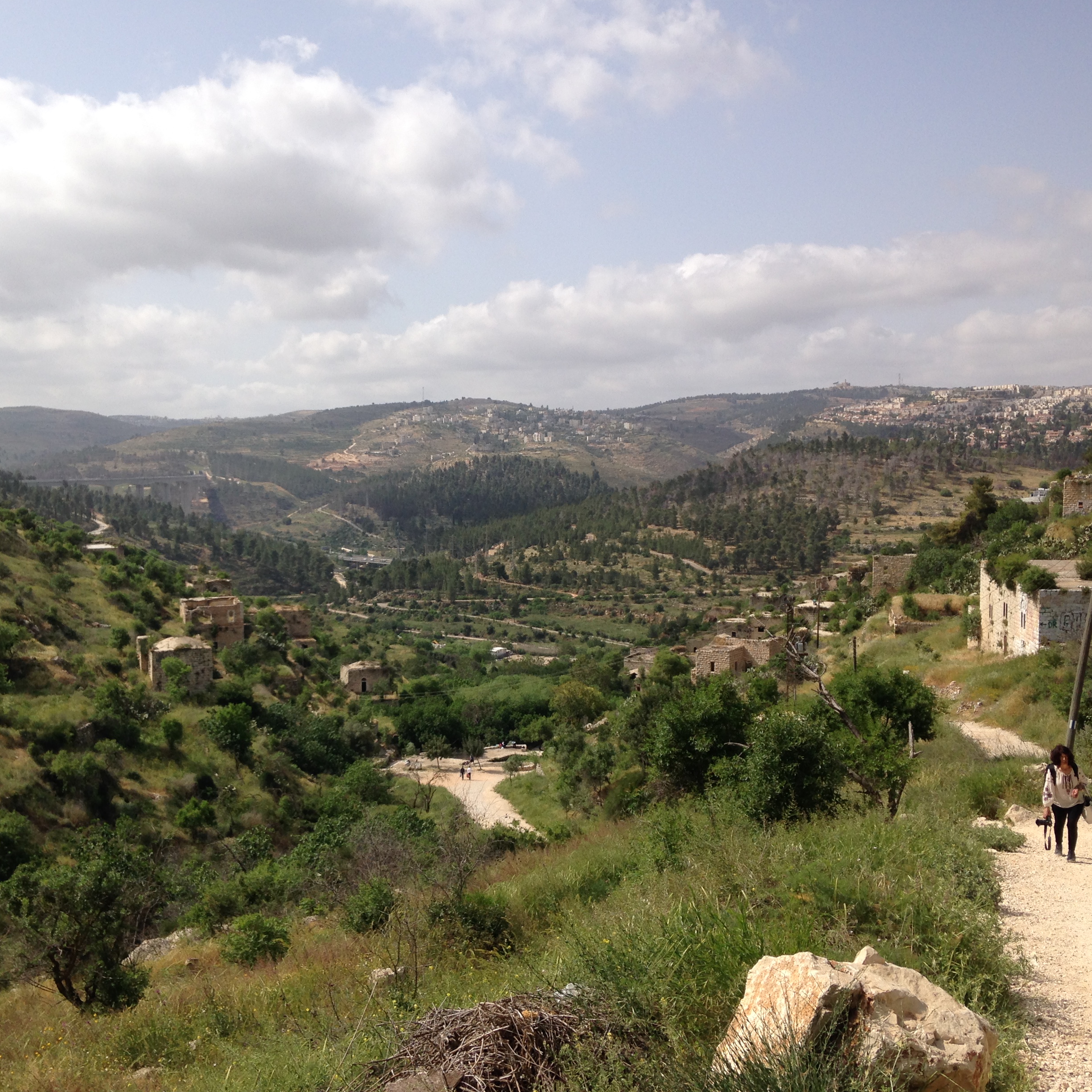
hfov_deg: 42.7
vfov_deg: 42.8
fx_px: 1392
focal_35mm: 39
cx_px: 457
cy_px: 545
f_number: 2.4
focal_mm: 4.12
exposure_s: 1/1869
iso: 50
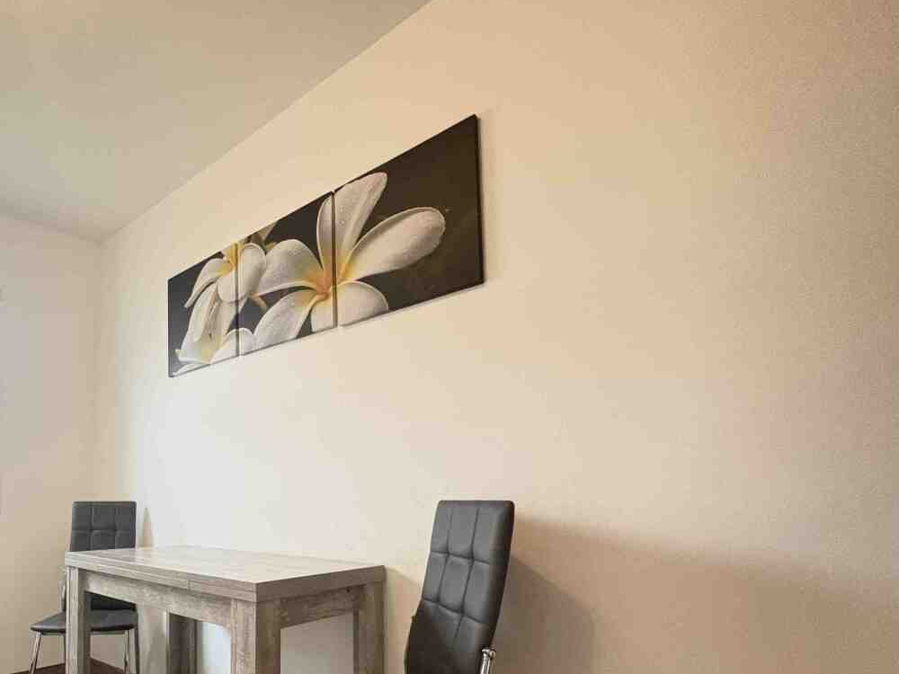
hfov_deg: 73.6
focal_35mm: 21
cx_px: 228
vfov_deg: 60.9
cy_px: 481
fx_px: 545
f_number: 2.2
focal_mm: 2.22
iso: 800
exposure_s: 1/60
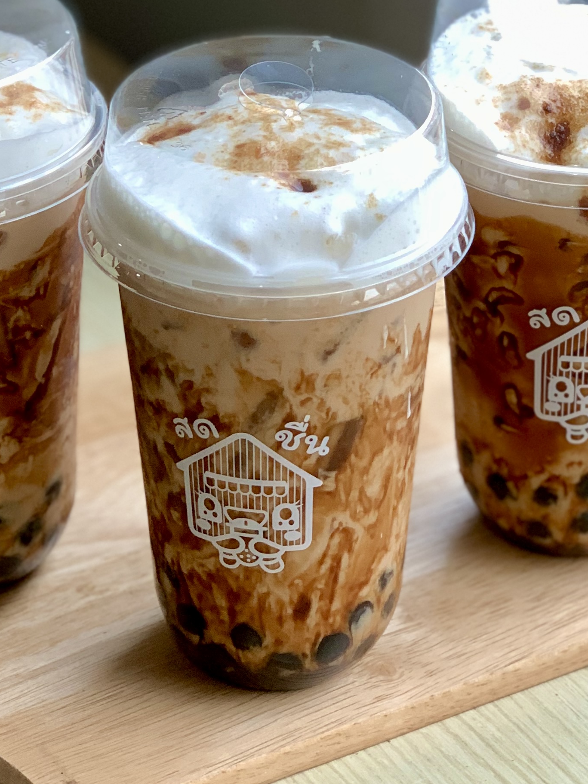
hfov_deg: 12.9
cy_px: 79
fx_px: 2605
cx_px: 246
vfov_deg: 16.9
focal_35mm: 115
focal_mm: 6
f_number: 2.4
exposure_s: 1/100
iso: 80
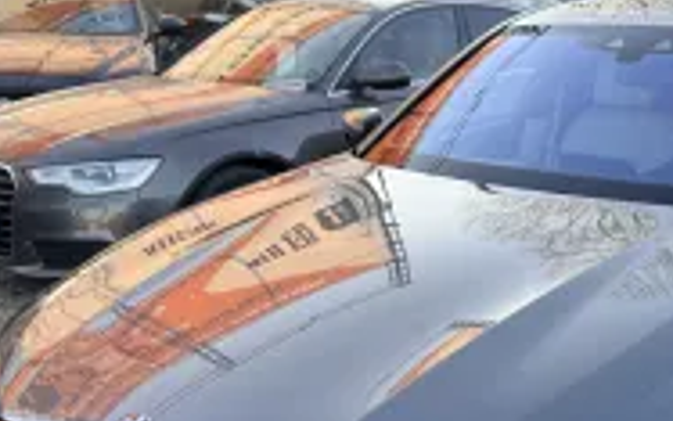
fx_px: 899
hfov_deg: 39.6
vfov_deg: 25.2
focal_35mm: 49
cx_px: 525
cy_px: 410
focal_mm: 6.76
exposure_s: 1/497
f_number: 1.78
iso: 100
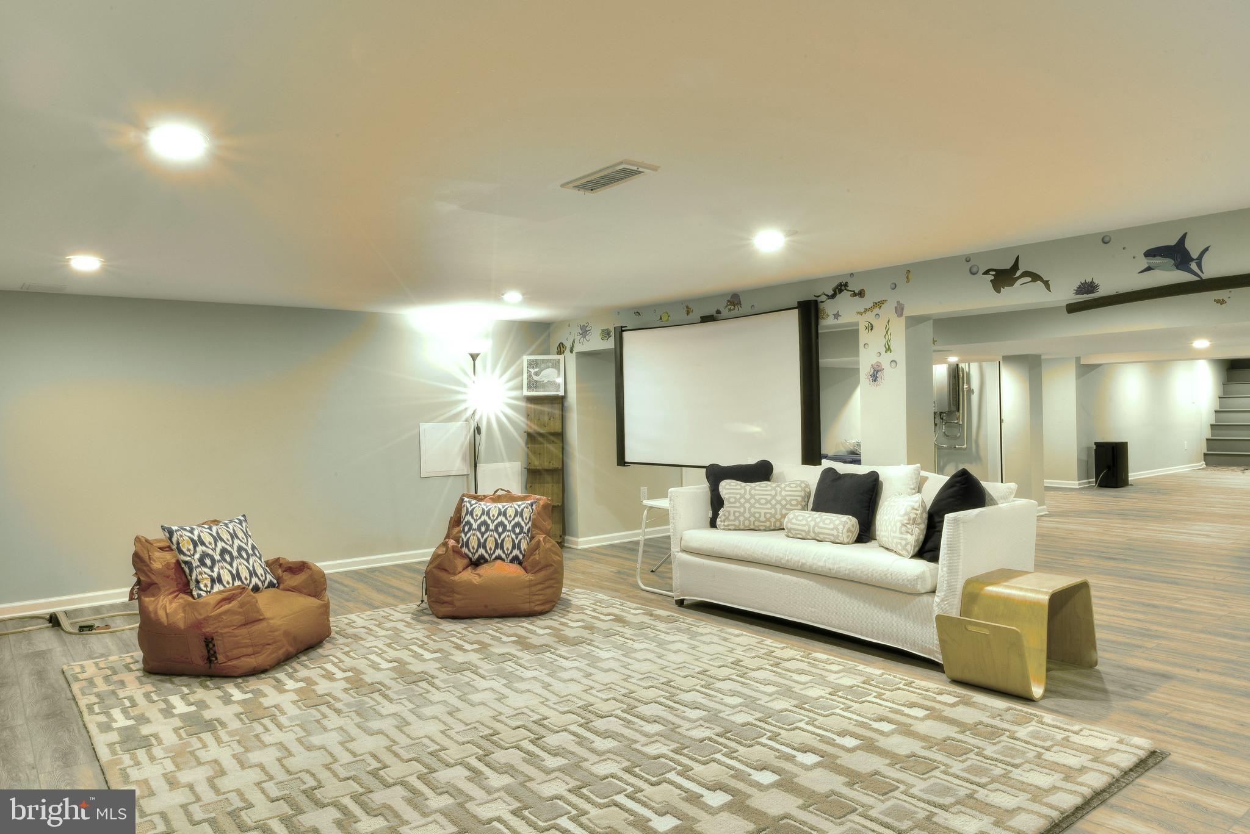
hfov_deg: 73.7
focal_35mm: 24
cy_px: 417
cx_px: 625
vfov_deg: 53.2
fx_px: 834
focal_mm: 24
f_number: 22
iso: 200
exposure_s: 3
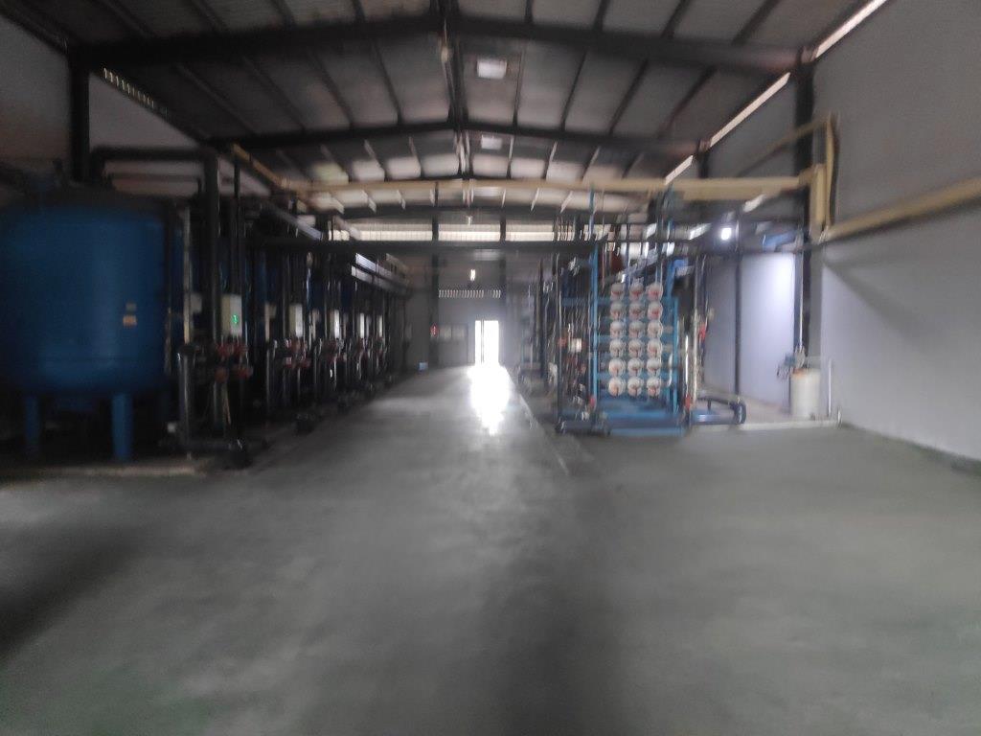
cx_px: 490
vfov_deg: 66.0
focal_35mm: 20
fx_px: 567
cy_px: 368
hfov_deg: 81.7
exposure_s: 1/25
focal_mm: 3.94
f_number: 1.9
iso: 1024
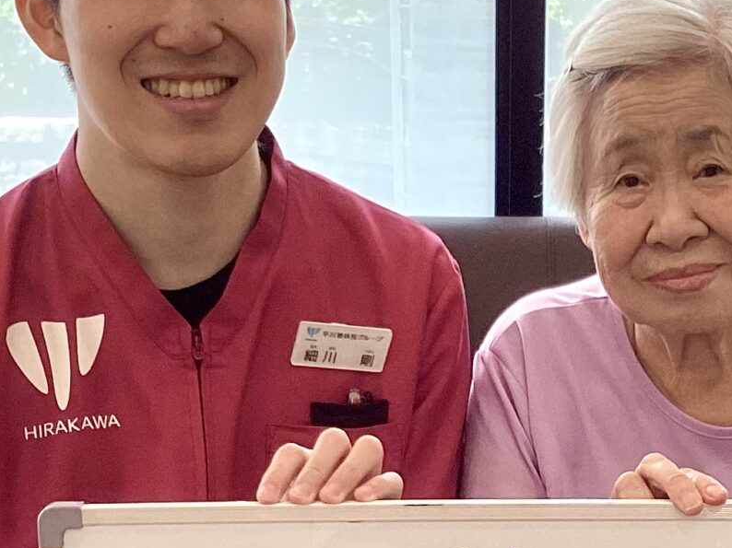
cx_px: 530
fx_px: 2114
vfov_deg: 14.6
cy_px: 517
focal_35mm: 100
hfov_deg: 19.5
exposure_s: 1/120
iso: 64
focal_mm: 3.3
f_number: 2.4
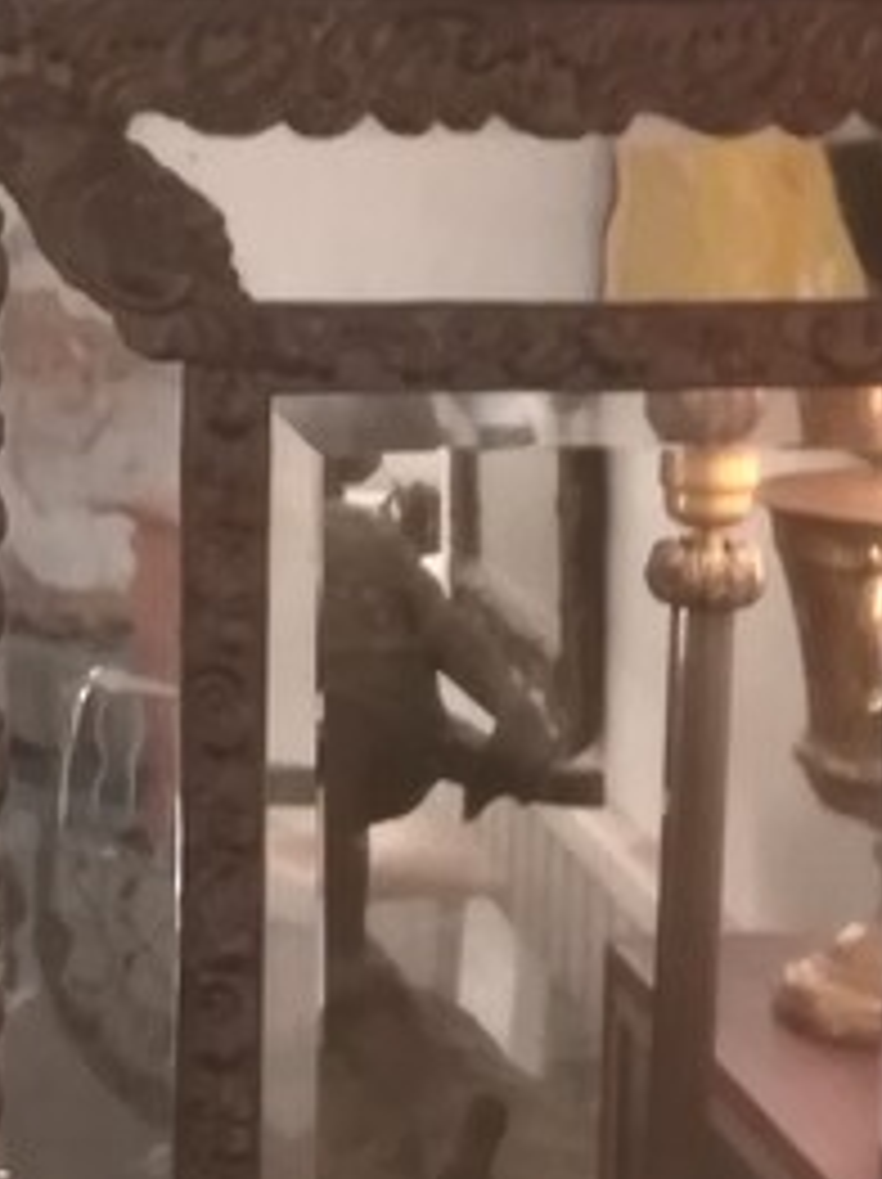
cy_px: 670
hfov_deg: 13.1
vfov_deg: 17.4
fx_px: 3845
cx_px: 526
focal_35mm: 113
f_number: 2.2
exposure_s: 1/20
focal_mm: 3.83
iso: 500
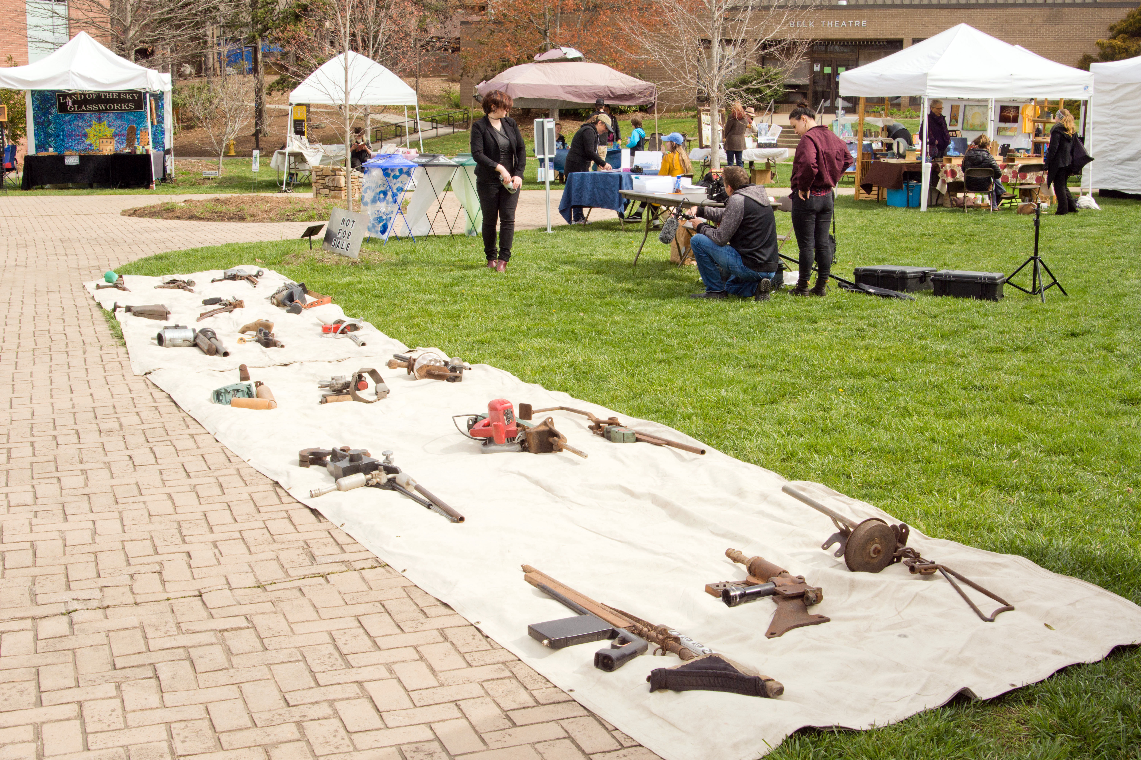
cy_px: 380
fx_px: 1331
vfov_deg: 31.9
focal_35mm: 42
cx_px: 570
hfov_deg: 46.4
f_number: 11
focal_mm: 28
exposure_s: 1/350
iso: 250
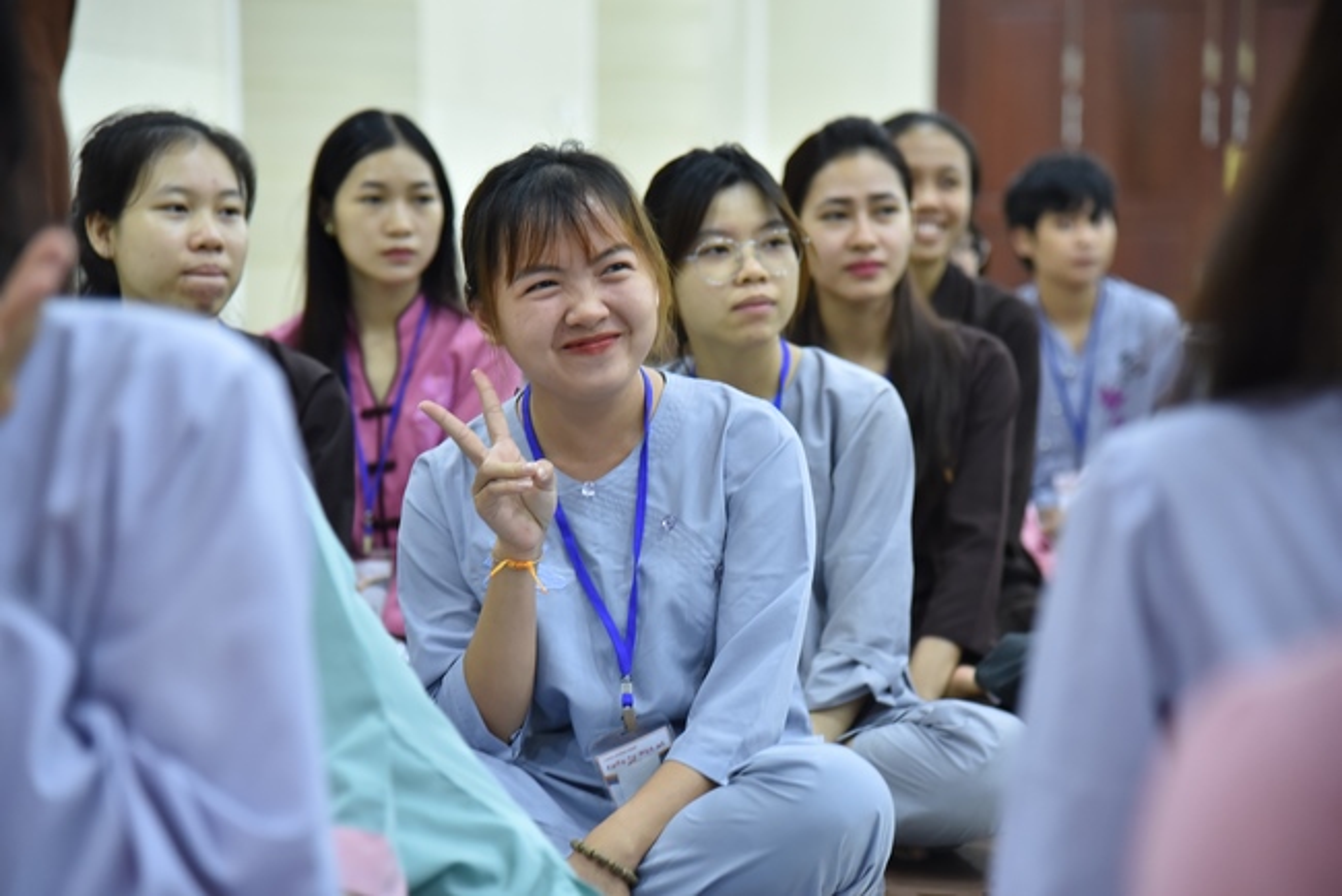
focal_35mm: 100
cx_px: 671
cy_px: 448
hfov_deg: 20.4
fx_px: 3729
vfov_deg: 13.7
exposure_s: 1/50
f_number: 4
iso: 2000
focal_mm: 100
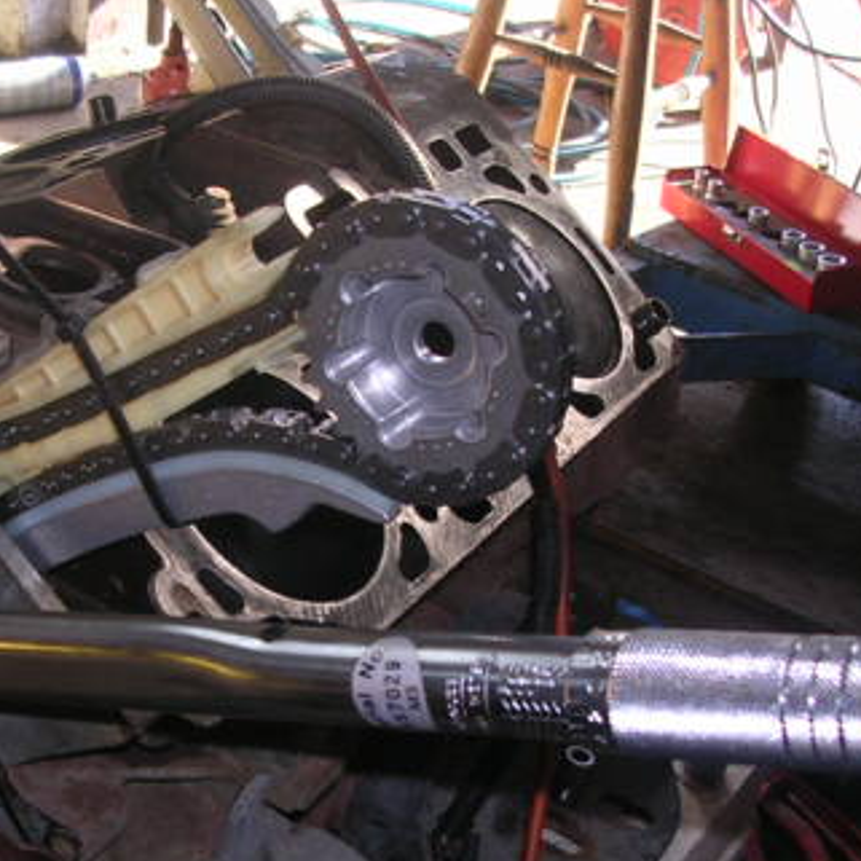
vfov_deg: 25.5
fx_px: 1885
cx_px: 298
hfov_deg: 25.6
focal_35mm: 67
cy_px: 593
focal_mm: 5.8
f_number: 2.8
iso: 100
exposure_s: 1/60.1
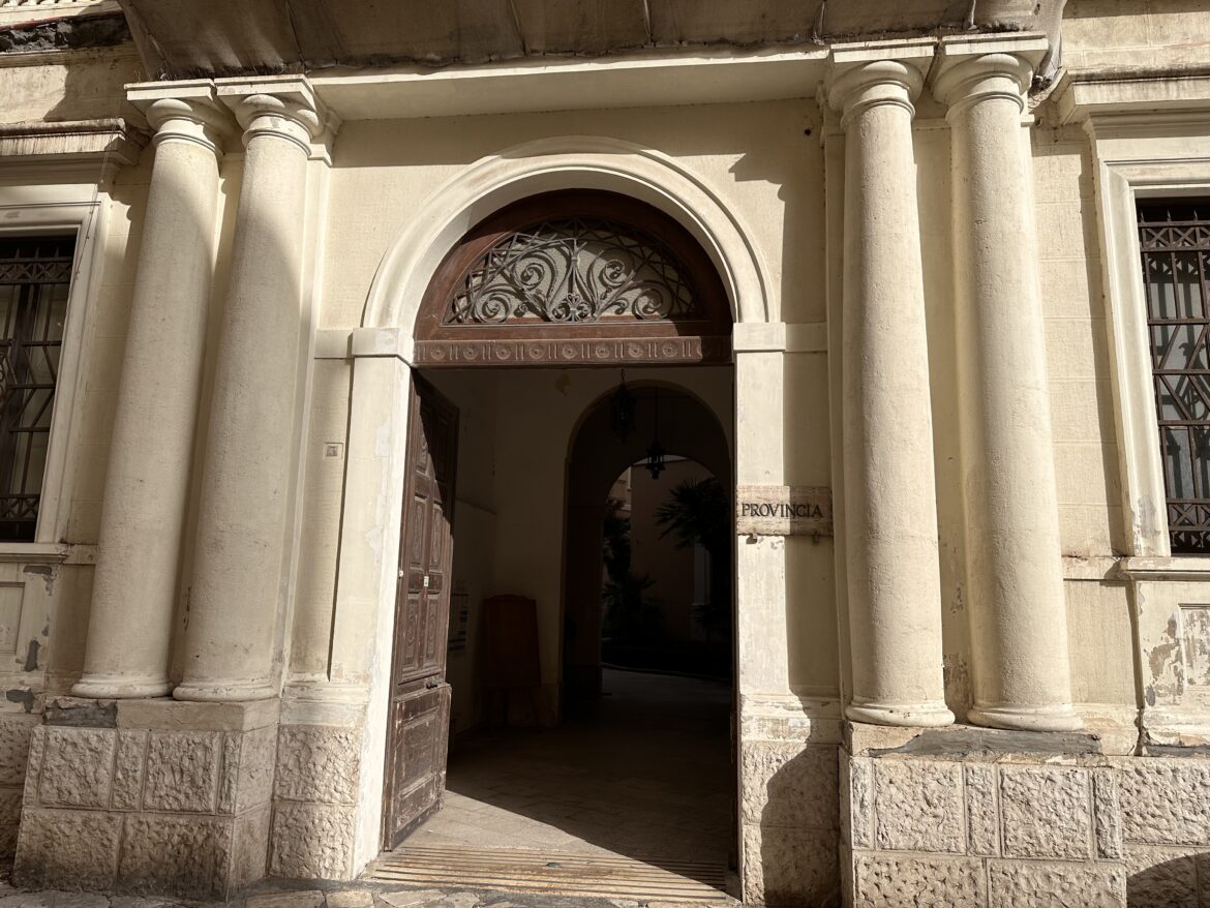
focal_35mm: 24
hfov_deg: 71.6
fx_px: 839
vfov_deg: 56.8
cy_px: 454
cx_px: 605
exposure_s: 1/5263
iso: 80
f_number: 1.78
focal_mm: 6.86
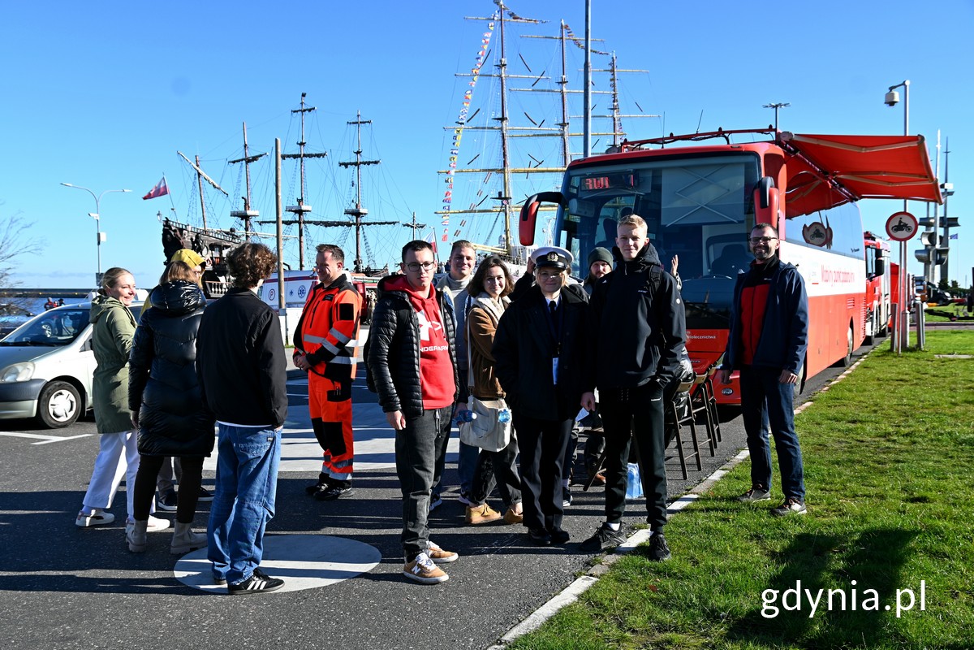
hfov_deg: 53.1
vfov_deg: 36.9
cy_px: 325
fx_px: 974
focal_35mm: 36
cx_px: 487
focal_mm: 24
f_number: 6.3
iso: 100
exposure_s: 1/320
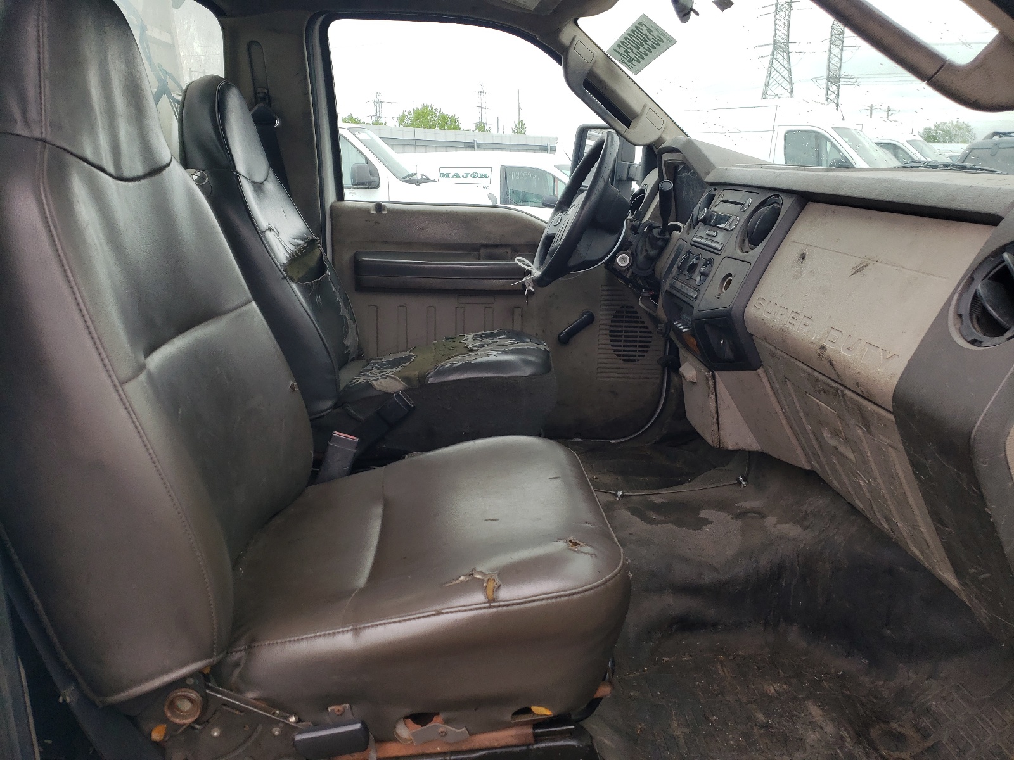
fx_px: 762
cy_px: 380
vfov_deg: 53.1
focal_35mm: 26
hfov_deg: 67.3
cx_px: 507
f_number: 1.5
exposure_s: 1/185
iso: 50
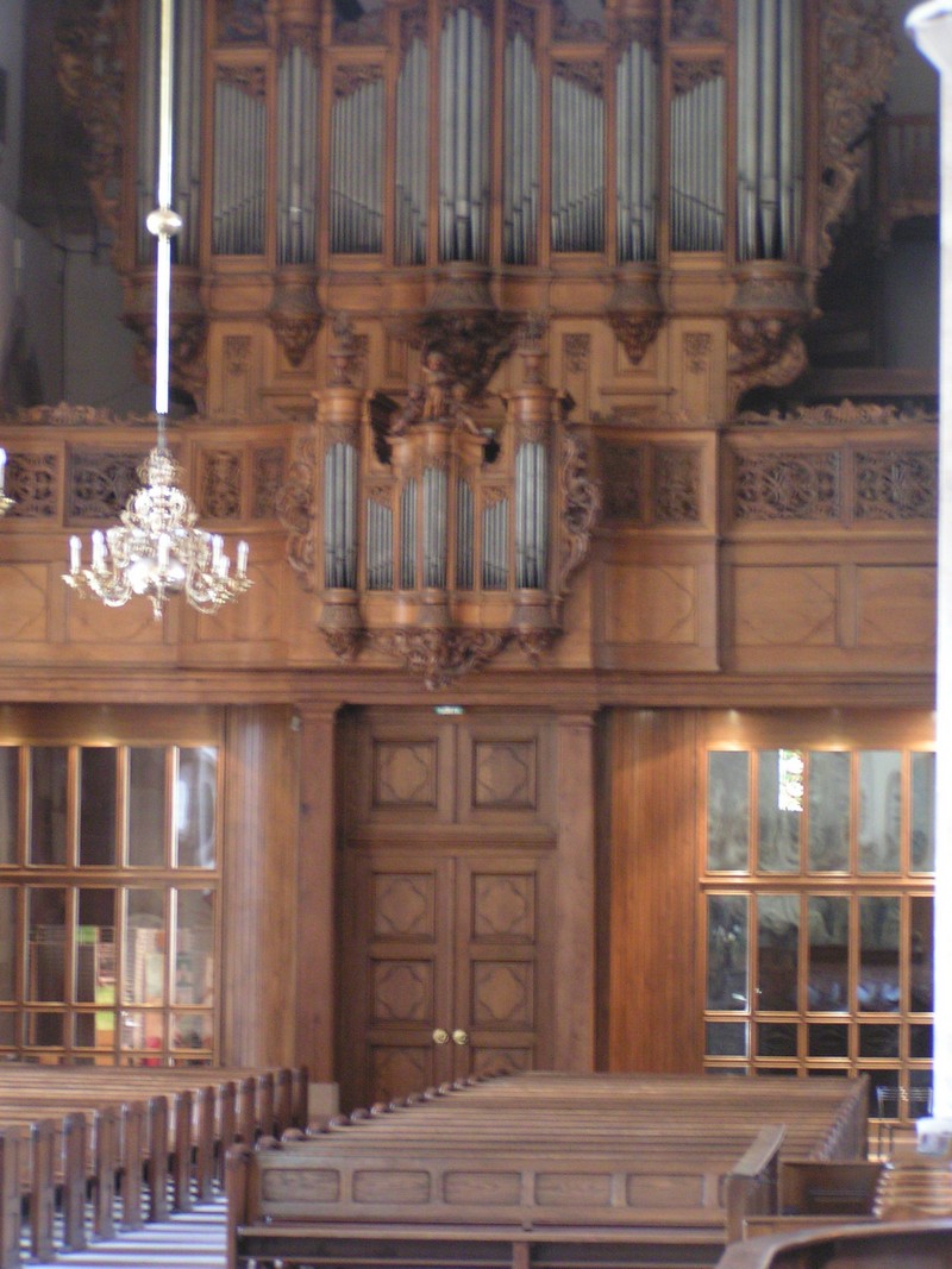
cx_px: 476
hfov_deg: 13.0
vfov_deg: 17.3
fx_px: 4181
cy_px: 634
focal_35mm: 114
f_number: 3.5
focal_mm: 17.4
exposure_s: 1/2.5
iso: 200
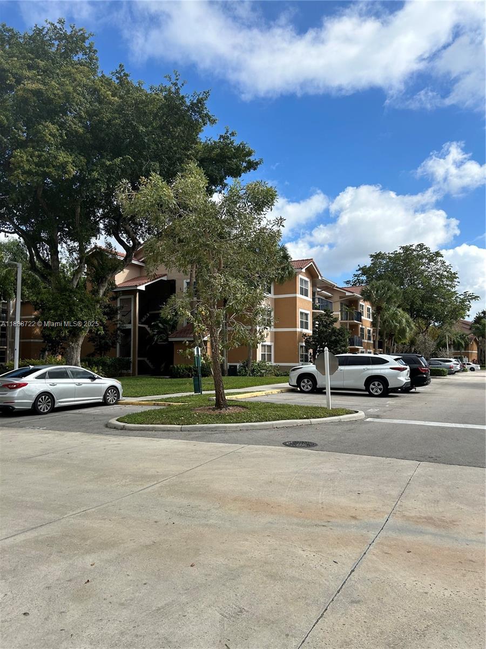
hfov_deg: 53.1
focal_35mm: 26
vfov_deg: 67.3
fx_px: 487
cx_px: 243
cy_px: 324
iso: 50
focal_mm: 5.7
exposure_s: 1/4115
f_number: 1.5
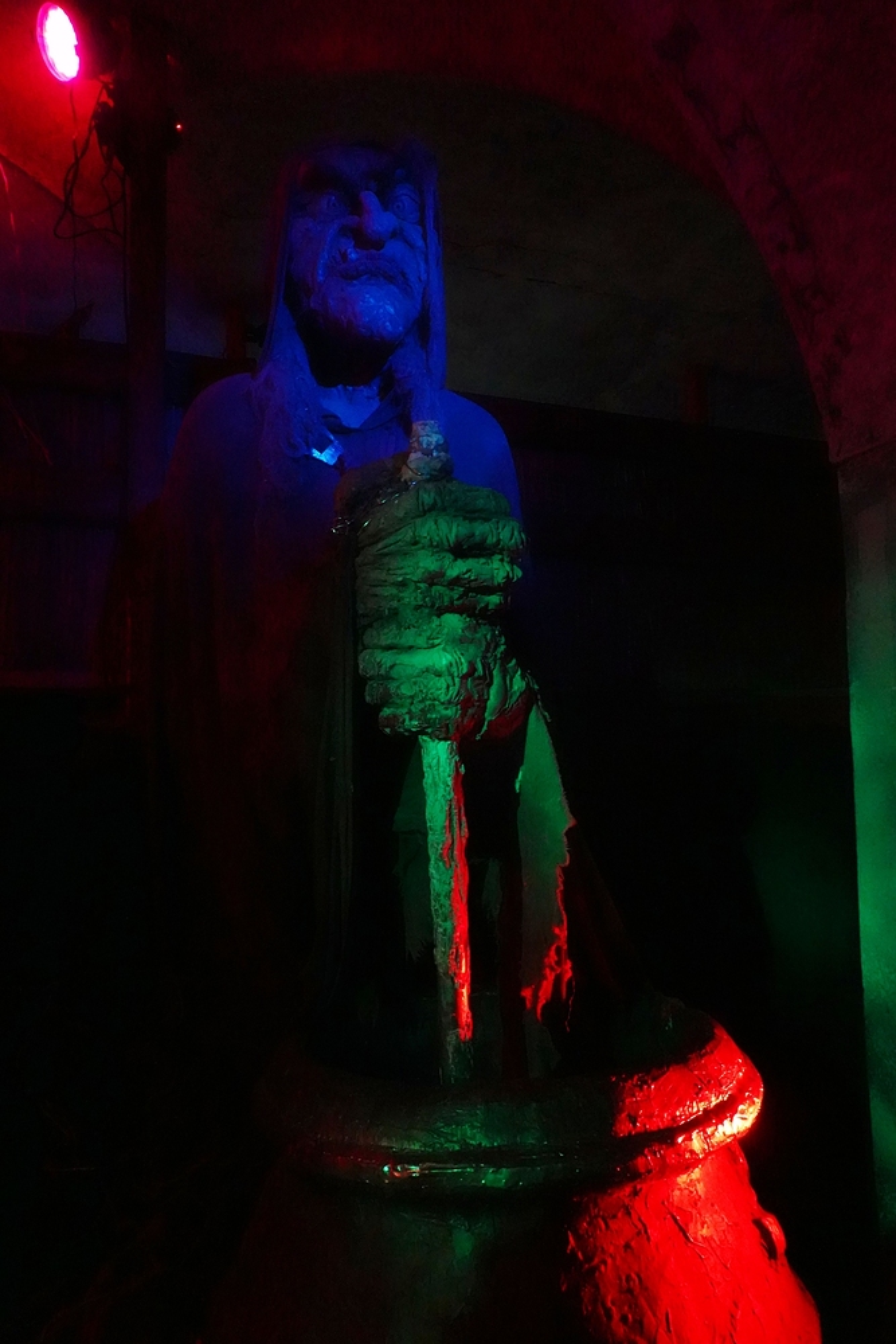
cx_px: 448
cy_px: 672
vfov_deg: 73.7
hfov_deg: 53.1
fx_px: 896
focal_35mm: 24
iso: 3200
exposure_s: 1/30
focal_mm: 9
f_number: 4.5
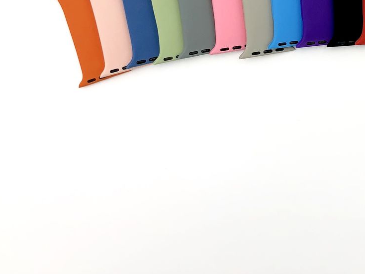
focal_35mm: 61
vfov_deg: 22.7
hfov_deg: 30.0
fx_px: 643
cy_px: -23
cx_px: 344
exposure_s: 1/186
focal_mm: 4
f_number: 1.8
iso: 25
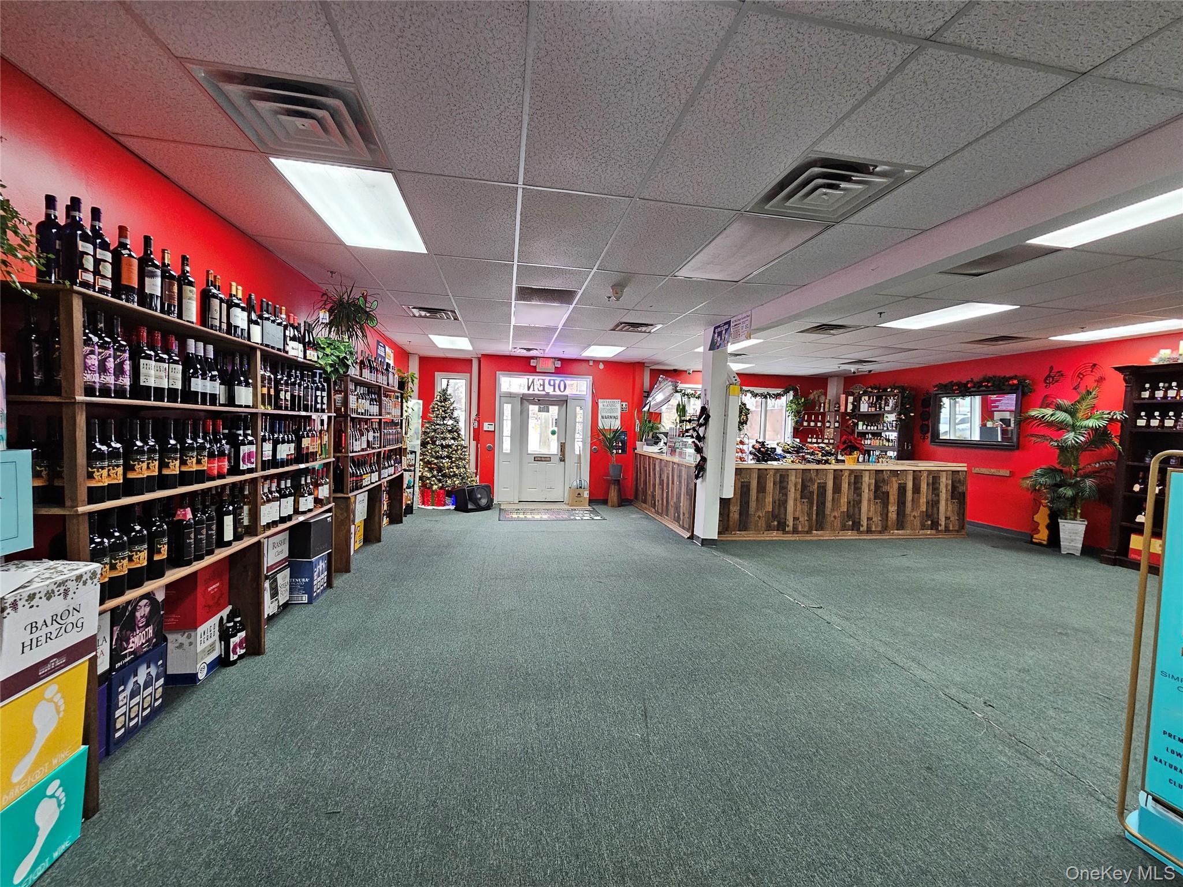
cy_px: 444
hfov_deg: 106.2
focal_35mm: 13
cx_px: 592
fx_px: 444
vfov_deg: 89.9
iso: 320
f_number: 2.2
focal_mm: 2.2
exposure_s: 1/40
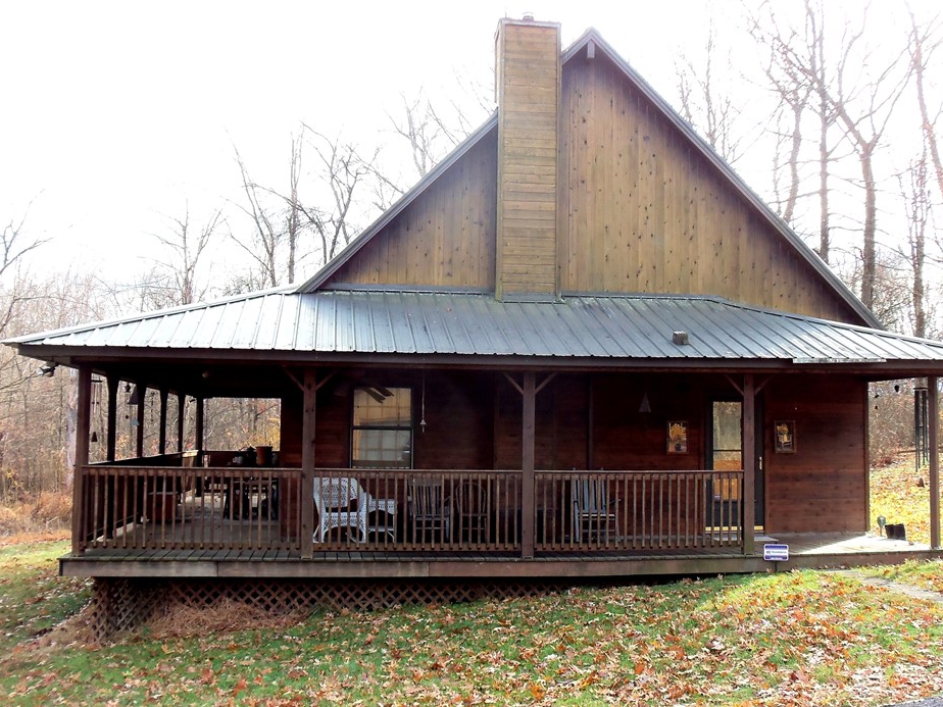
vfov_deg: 35.1
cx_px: 496
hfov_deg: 45.8
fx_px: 1117
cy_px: 344
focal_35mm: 41
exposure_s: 1/80
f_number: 3.6
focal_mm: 6.7
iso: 64
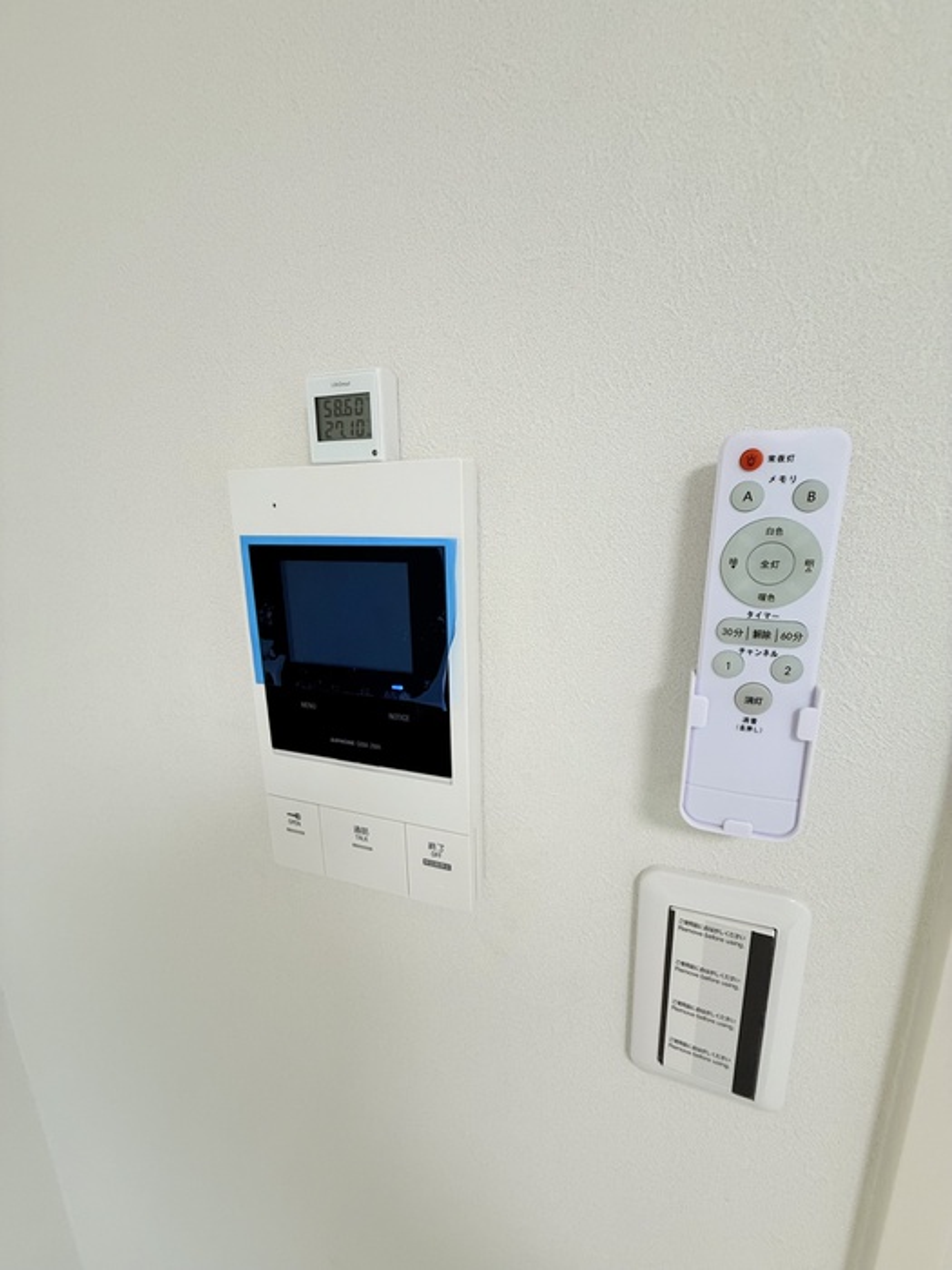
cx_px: 476
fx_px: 513
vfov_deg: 102.1
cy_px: 635
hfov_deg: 85.7
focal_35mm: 14
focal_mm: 2.22
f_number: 2.2
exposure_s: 1/99
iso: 100
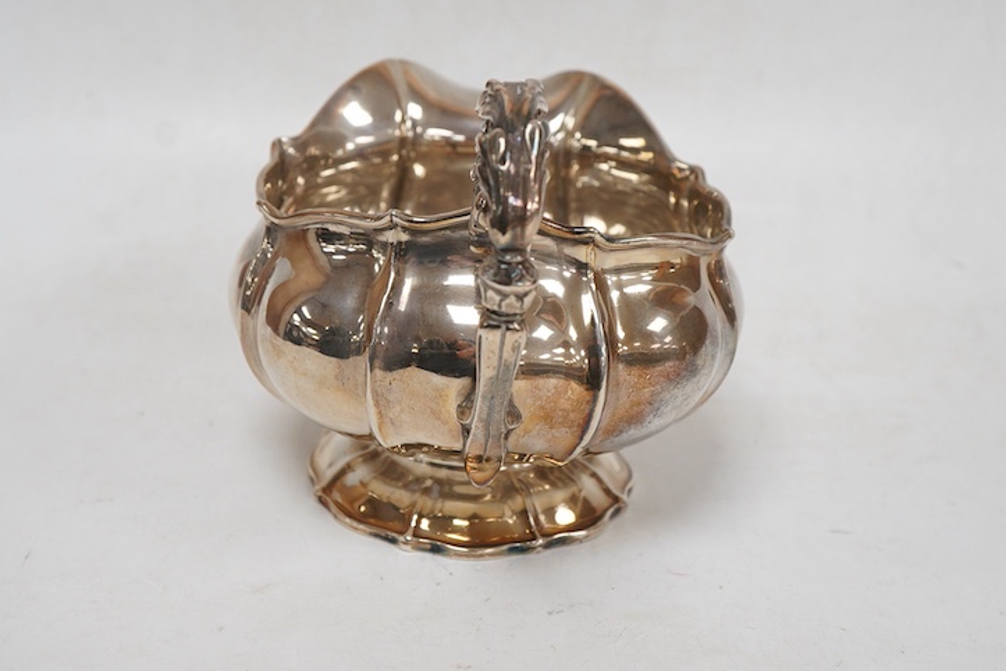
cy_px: 266
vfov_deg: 24.1
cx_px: 474
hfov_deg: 35.6
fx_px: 1565
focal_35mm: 56
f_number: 10
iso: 1250
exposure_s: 1/125
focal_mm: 30
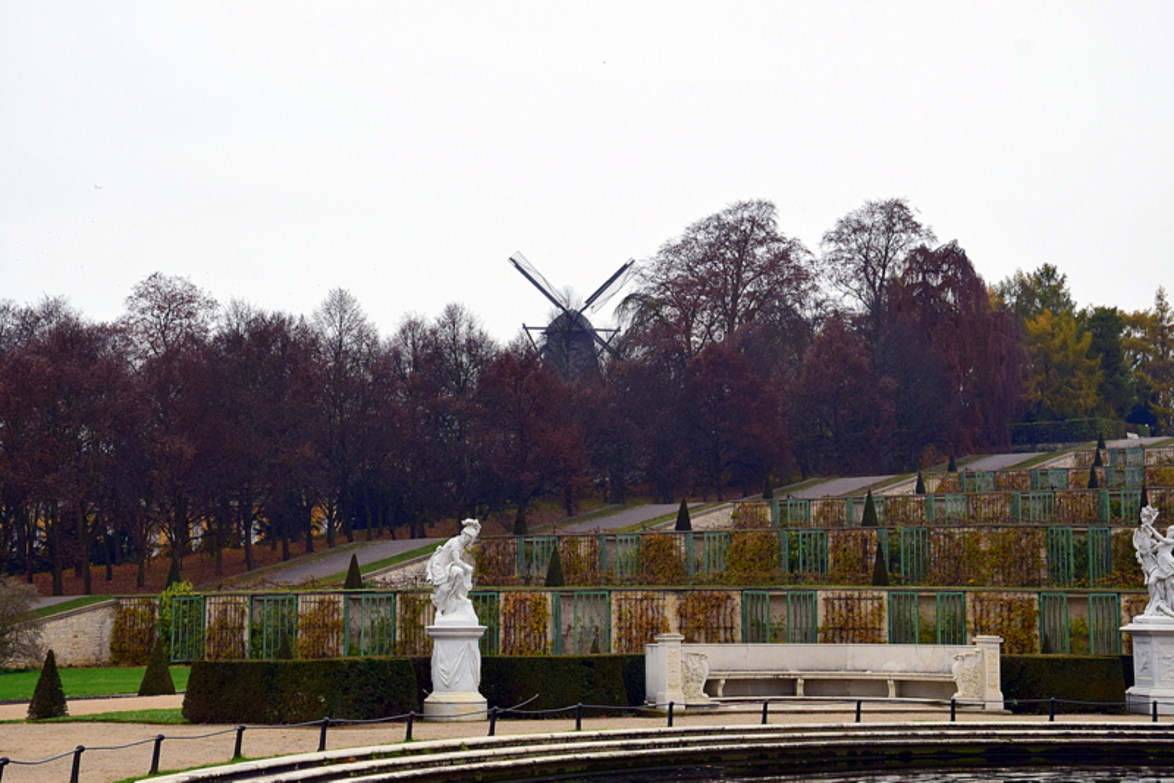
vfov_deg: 20.2
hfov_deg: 29.9
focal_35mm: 68
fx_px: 2202
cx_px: 587
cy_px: 392
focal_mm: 45
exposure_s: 1/100
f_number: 9
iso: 400
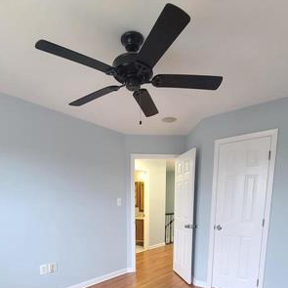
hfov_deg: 72.1
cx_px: 144
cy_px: 235
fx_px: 198
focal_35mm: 21
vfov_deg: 64.9
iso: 250
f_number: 2.2
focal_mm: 2.2
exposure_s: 1/60
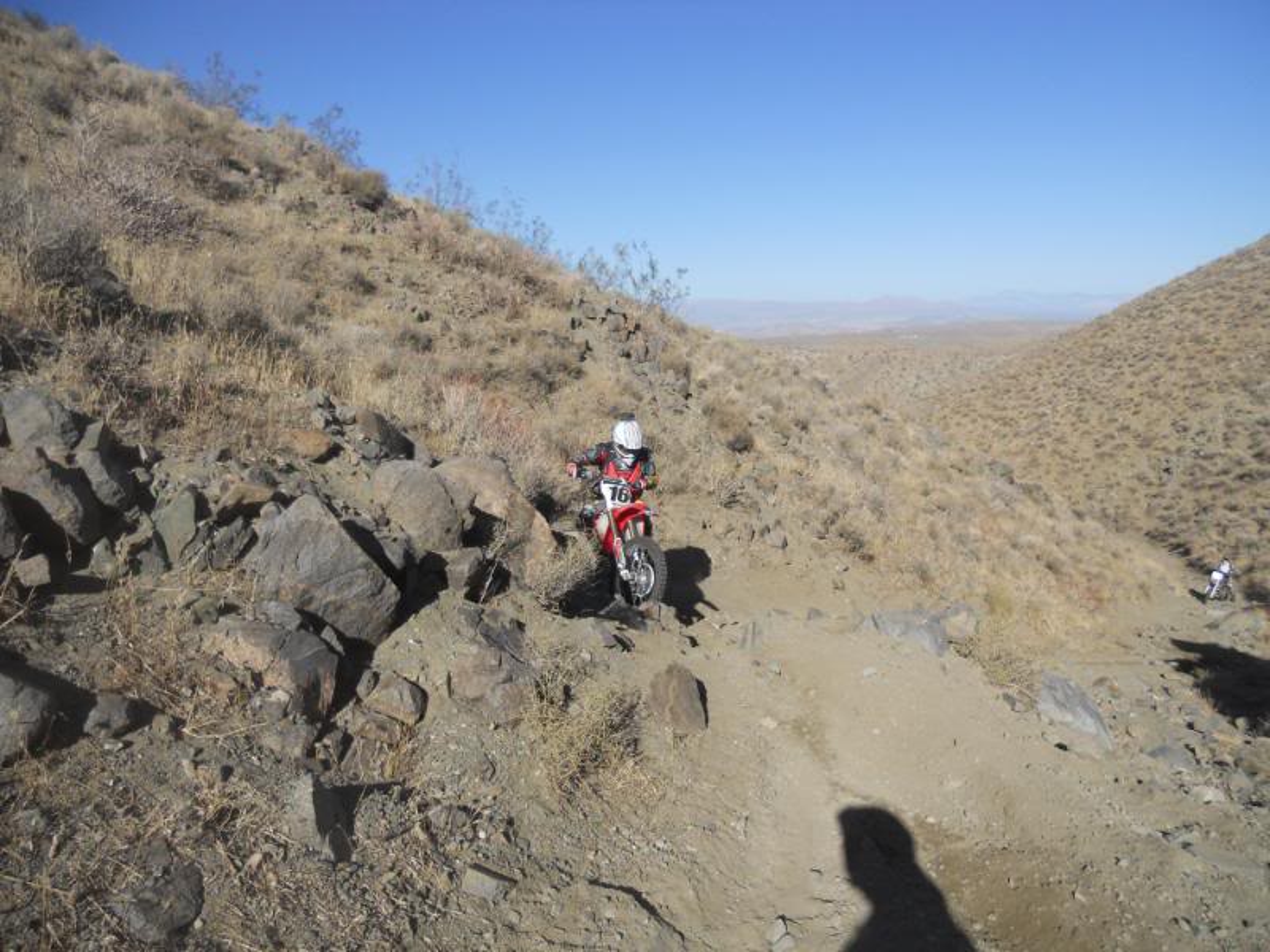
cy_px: 476
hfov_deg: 65.3
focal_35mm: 27
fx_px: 991
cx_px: 635
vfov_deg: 51.4
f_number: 3.2
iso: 80
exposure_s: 1/1250
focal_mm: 4.9
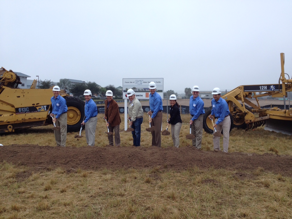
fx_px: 295
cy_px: 110
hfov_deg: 52.6
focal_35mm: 35
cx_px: 146
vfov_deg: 40.7
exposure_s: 1/270
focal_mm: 4.28
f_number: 2.4
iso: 50
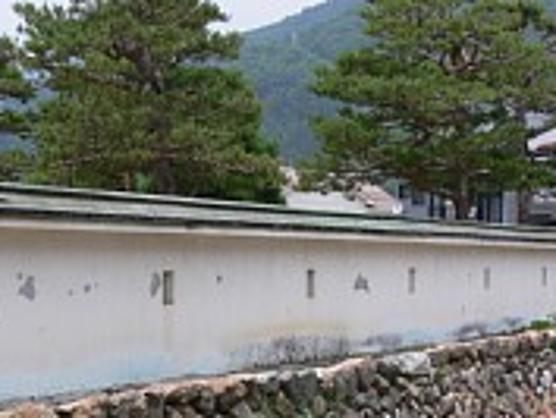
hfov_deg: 24.7
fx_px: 1270
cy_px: 321
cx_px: 261
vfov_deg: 18.5
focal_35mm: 79
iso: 80
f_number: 5.6
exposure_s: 1/320
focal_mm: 7.4
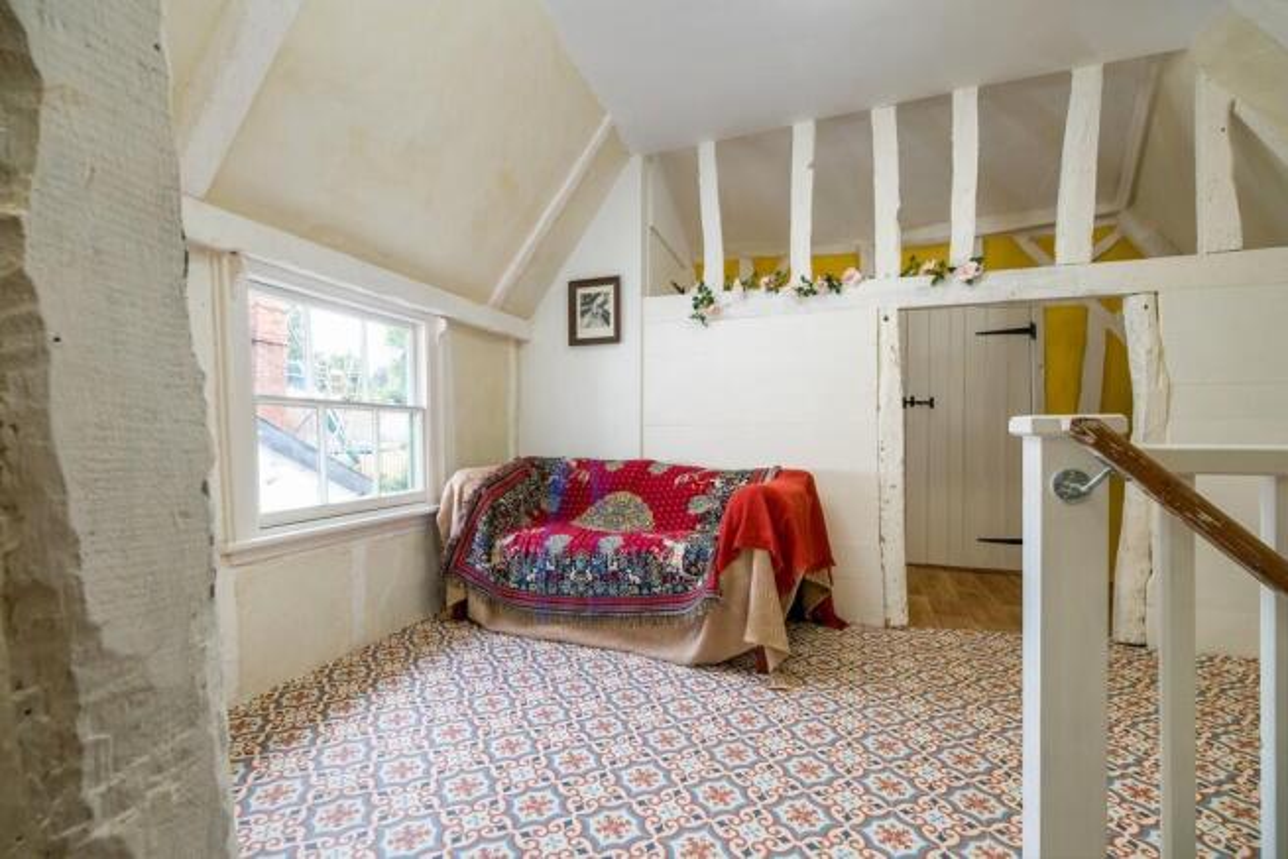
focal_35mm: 16
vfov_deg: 73.8
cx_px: 644
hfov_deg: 96.7
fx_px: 573
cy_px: 430
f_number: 7.1
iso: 160
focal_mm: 10.6
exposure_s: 1/8
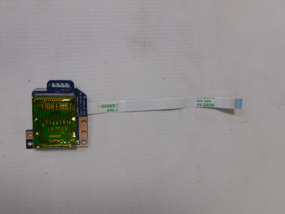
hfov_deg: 54.0
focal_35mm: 34
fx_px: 280
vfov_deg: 41.8
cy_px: 107
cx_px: 142
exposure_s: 1/30
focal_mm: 6
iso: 200
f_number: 3.9
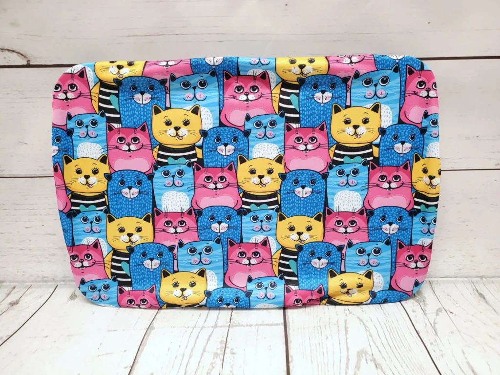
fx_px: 376
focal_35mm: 26
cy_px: 188
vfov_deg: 53.1
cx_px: 250
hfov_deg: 67.3
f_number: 2.4
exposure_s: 1/60
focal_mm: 4.3
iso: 250
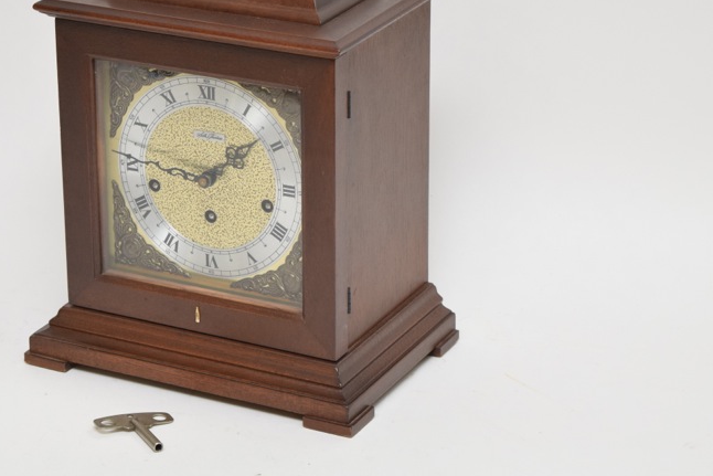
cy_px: 182
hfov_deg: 16.0
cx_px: 223
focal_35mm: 128
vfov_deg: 10.7
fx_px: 2531
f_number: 5.6
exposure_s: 1/100
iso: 800
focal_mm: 55
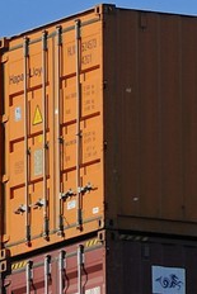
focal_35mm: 1377
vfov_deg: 1.5
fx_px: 11285
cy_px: -49
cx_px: -464
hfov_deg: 1.0
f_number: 8
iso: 200
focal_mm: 200
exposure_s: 1/640
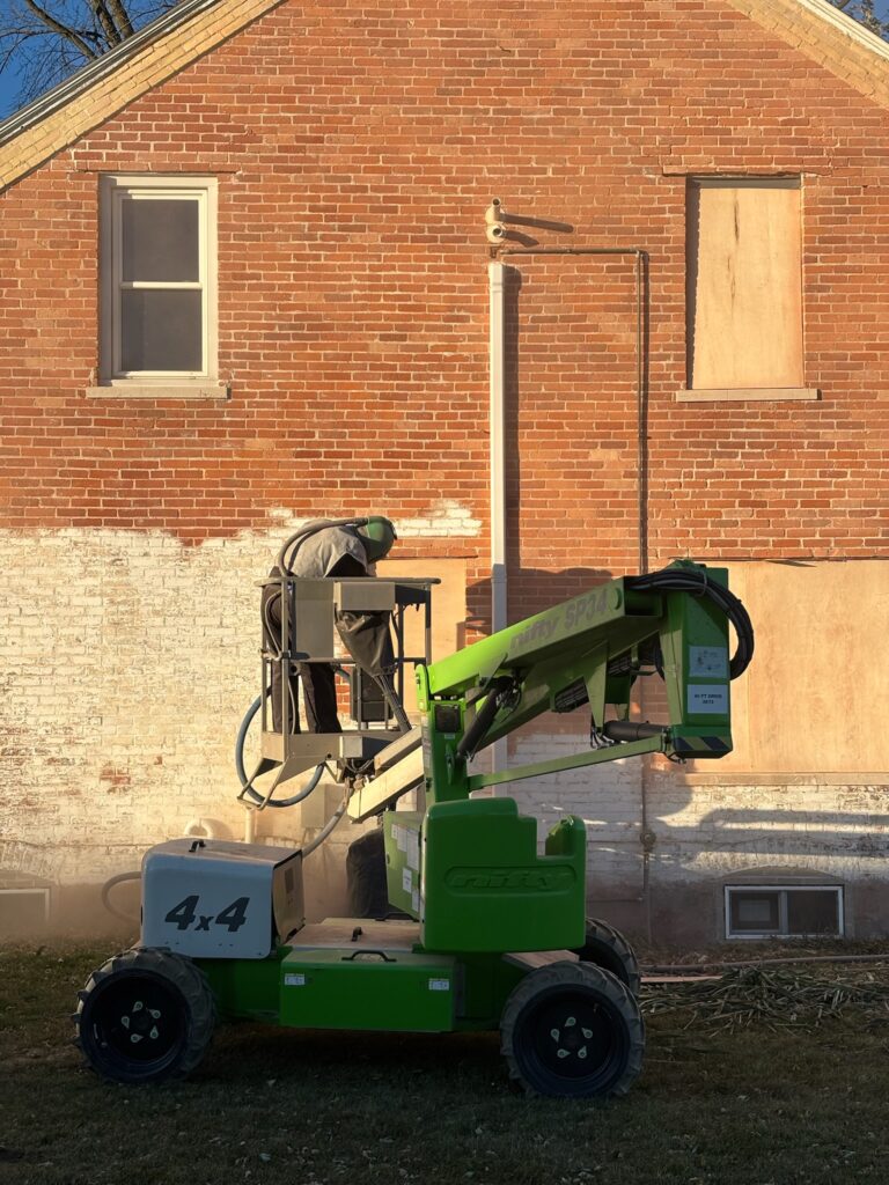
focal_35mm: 52
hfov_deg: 28.0
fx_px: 1781
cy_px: 592
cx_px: 444
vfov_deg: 36.8
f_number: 1.6
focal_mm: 5.96
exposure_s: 1/1984
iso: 40
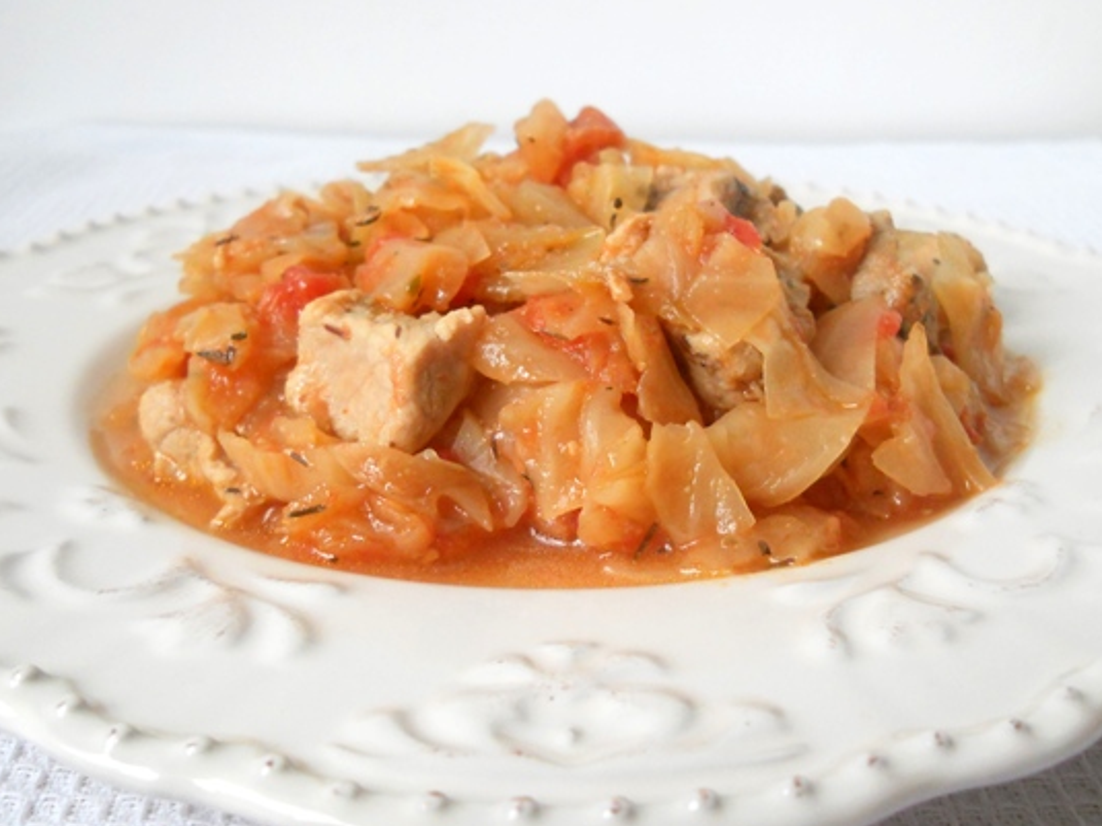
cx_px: 579
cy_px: 395
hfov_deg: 41.2
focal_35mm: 46
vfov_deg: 31.5
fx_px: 1464
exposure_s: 1/160
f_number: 3.1
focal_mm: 6.72
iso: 400
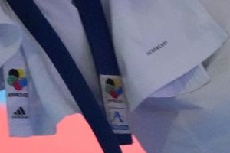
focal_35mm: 787
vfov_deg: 1.7
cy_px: -264
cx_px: 391
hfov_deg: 2.6
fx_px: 5028
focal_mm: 131
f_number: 2.8
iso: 12800
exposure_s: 1/800
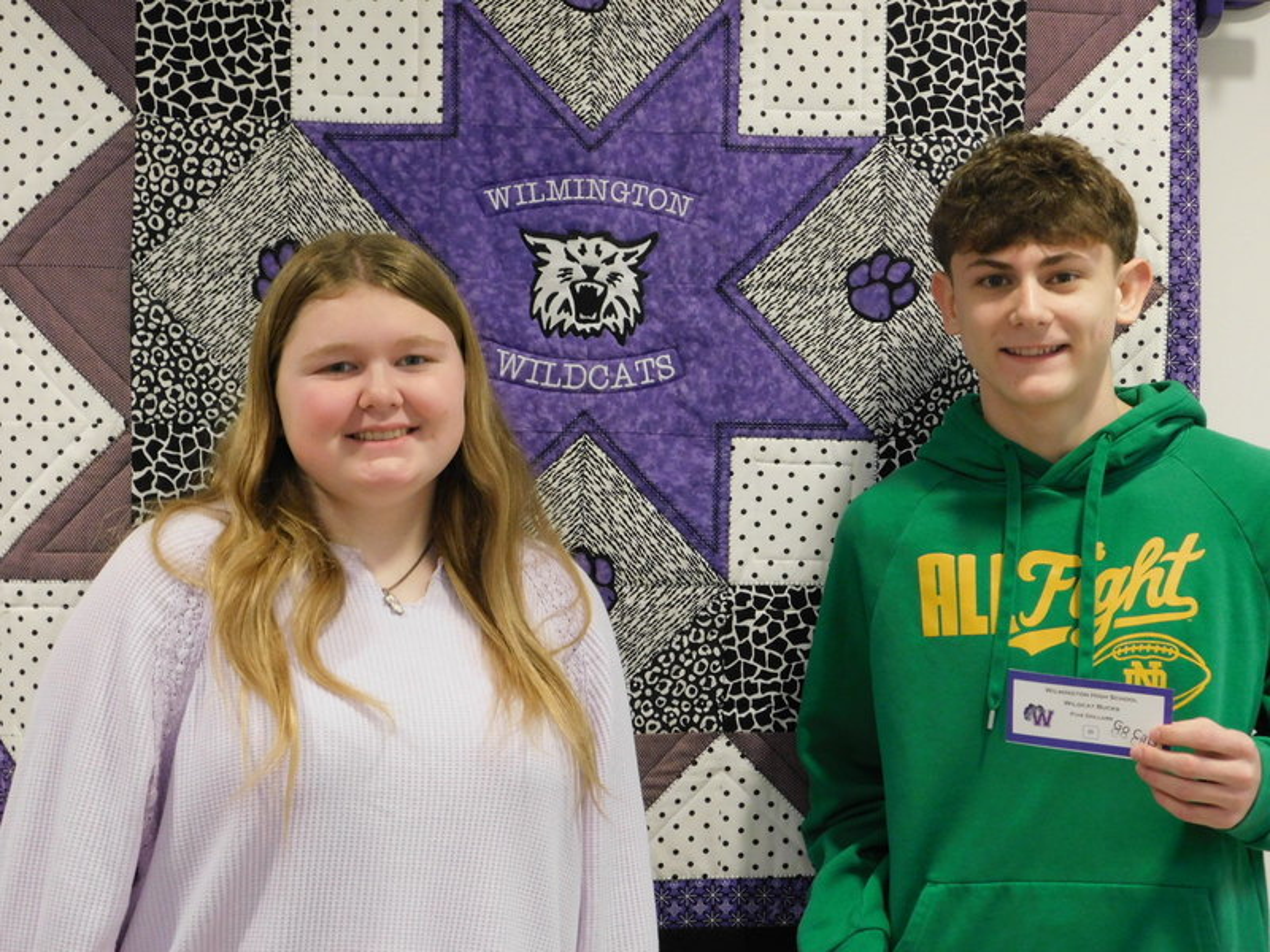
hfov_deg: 32.7
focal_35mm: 59
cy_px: 476
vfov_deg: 24.8
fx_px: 2165
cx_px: 635
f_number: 4
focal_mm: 10.4
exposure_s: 1/15
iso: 400
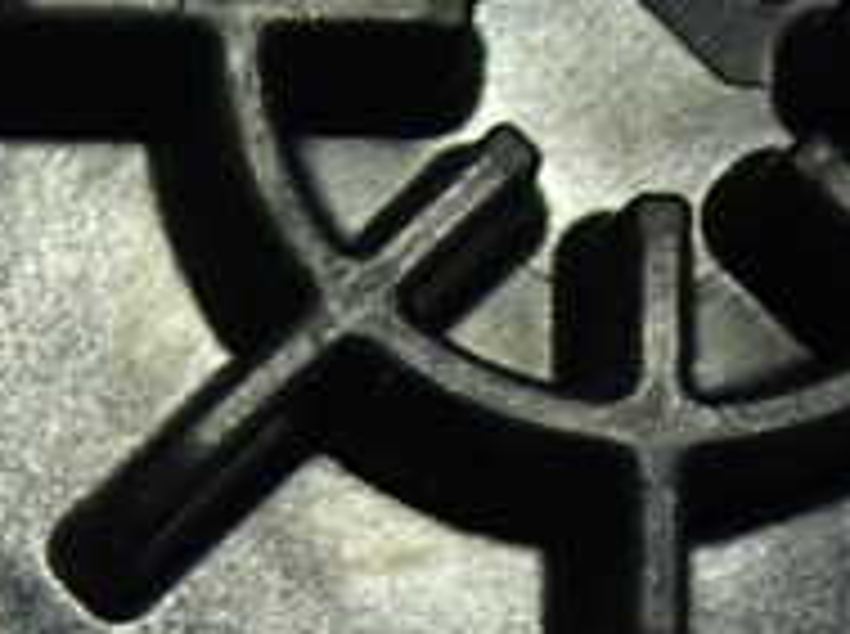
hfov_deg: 6.6
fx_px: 7328
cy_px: 760
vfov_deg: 4.9
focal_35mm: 299
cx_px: -337
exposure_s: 1/80
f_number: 4.7
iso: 800
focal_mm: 16.79
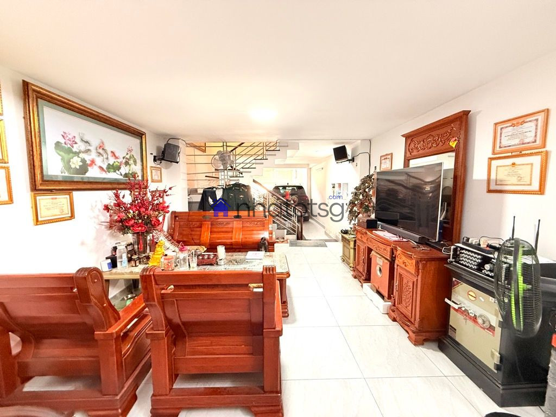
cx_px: 278
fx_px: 225
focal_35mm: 14
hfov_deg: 102.1
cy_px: 208
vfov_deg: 85.7
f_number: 2.2
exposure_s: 1/50
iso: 500
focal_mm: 2.22
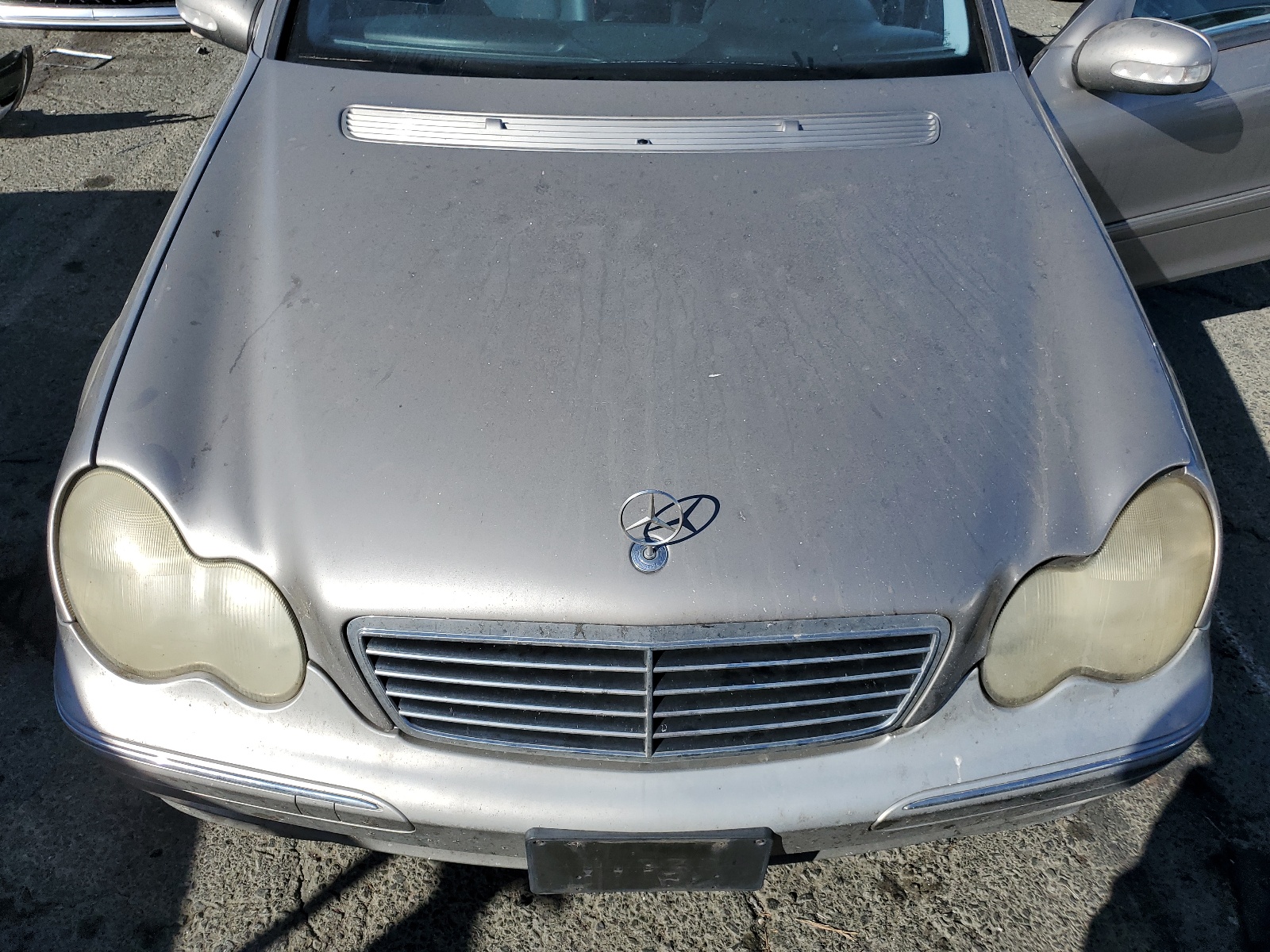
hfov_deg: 67.3
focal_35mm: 26
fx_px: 954
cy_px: 476
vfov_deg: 53.1
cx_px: 635
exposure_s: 1/5000
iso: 50
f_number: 1.5
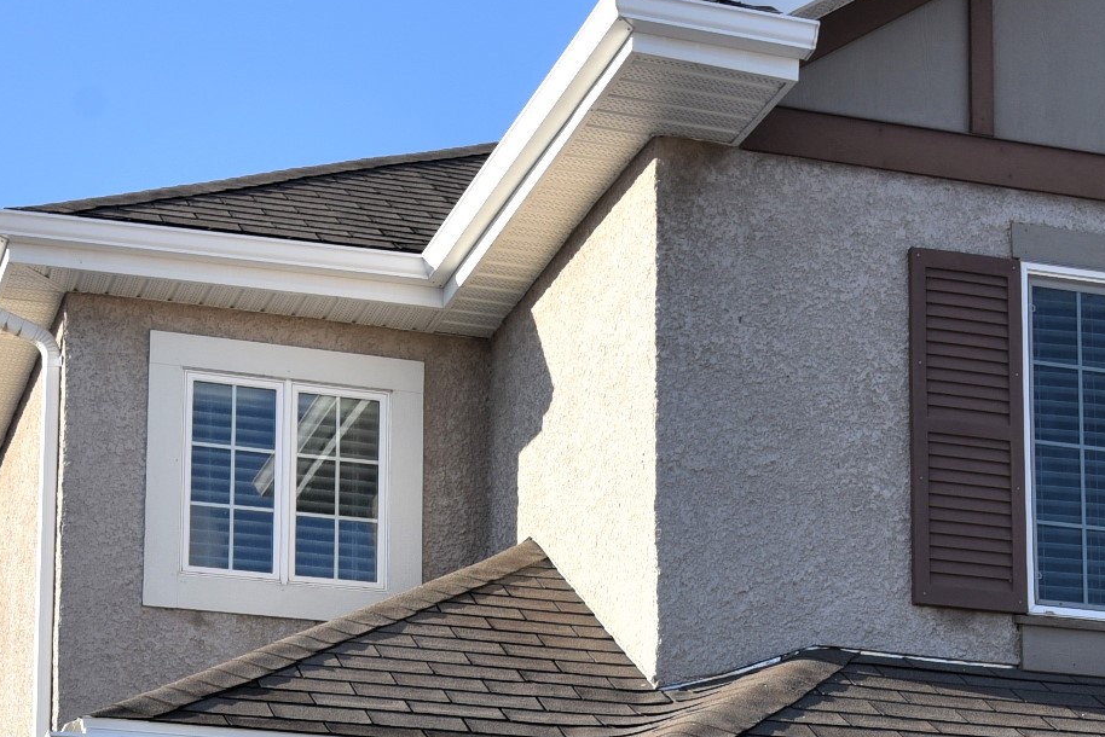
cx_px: 595
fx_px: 3132
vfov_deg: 12.9
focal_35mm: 102
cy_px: 1003
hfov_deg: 20.0
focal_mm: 31
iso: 200
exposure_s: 1/250
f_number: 8
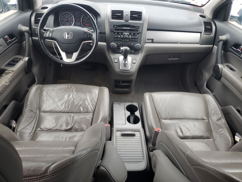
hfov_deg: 67.3
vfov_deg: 53.1
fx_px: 182
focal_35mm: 26
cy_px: 91
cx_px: 121
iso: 50
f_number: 1.5
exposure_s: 1/227
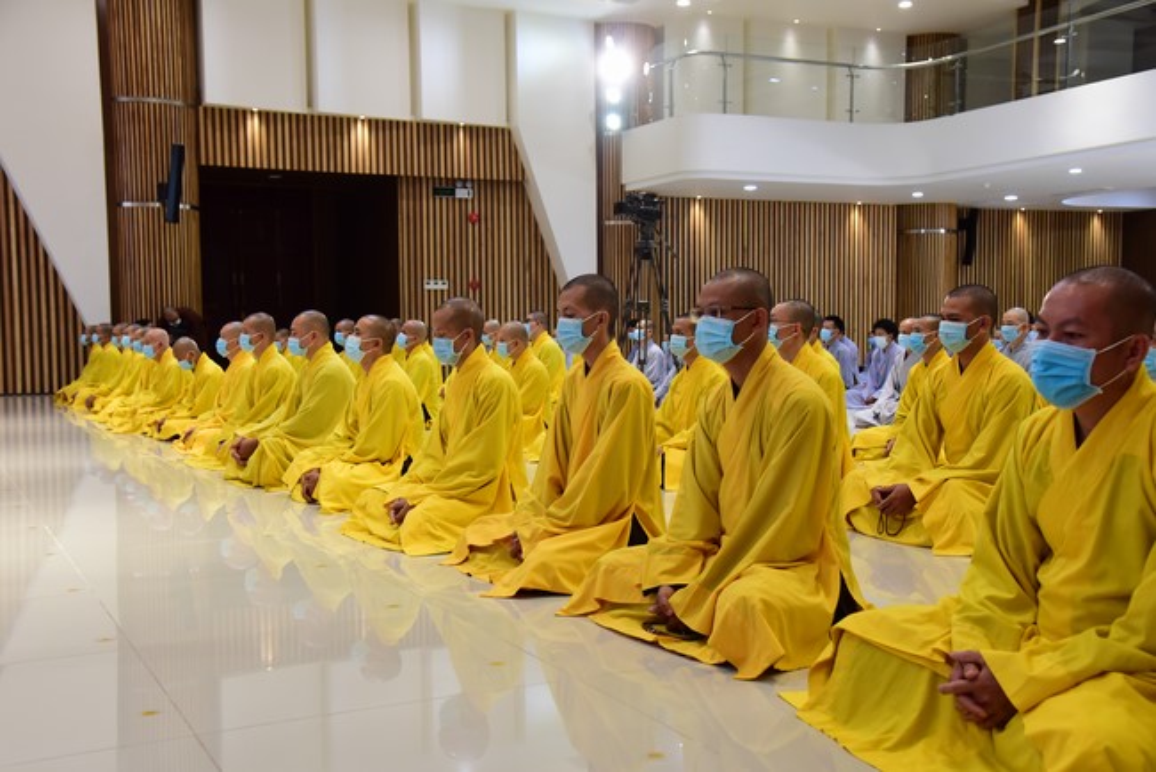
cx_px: 578
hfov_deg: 48.4
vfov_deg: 33.4
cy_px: 386
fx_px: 1285
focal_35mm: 40
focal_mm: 40
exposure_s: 1/100
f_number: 6.3
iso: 2500
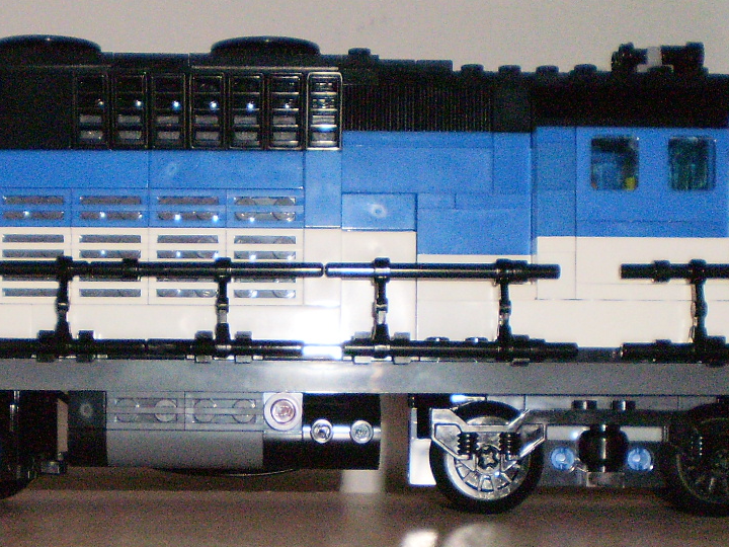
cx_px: 231
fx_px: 1685
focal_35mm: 80
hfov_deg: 24.3
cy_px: 403
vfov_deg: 18.3
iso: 400
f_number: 3.1
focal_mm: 6.3
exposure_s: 1/250
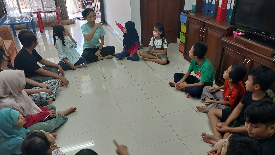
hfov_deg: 59.5
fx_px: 241
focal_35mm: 33
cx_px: 137
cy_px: 104
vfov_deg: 35.3
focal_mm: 4.6
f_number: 1.8
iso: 100
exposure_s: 1/50
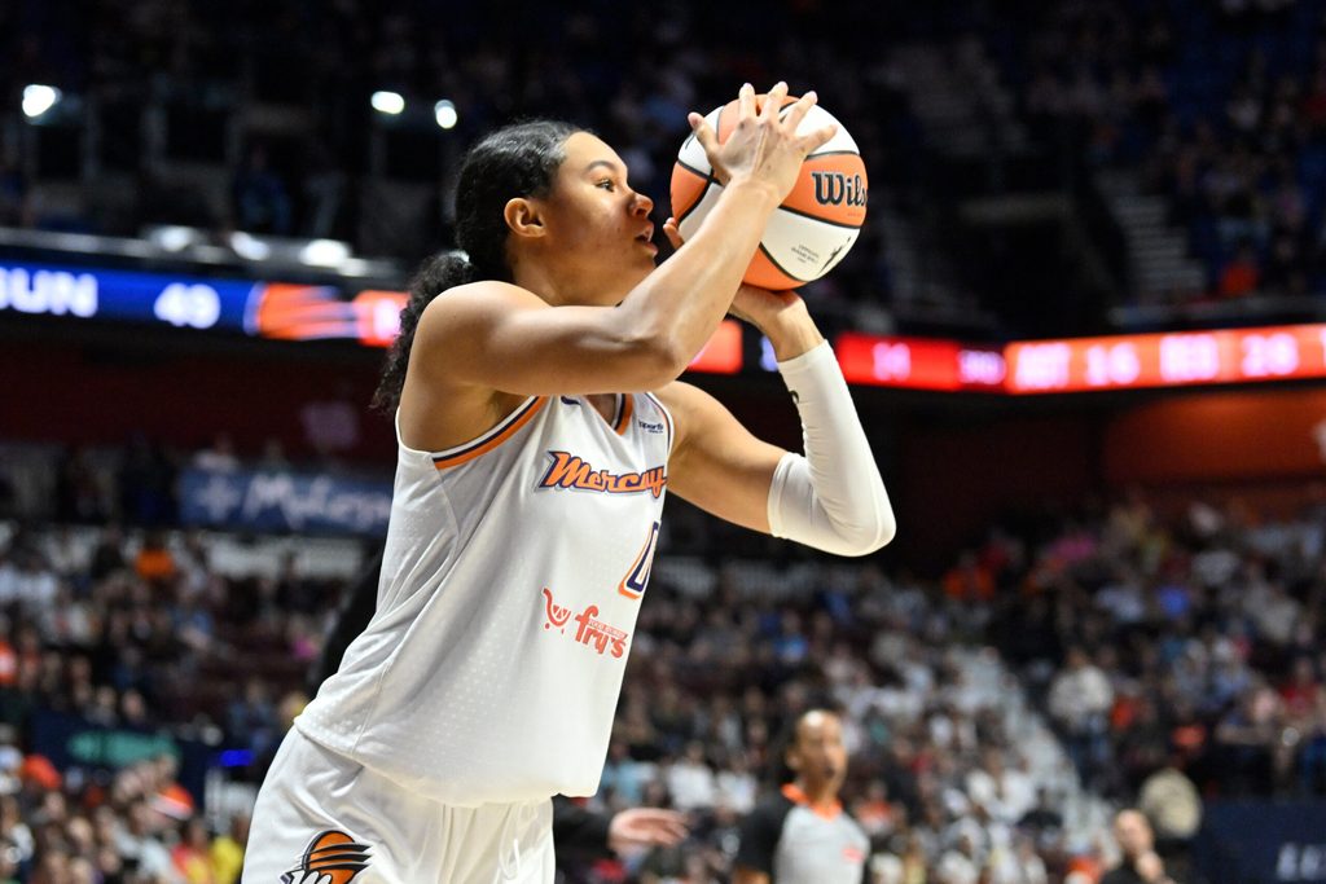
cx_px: 663
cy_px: 442
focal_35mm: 72
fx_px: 2652
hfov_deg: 28.1
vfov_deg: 18.9
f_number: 3.5
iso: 4000
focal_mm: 72
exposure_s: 1/1250
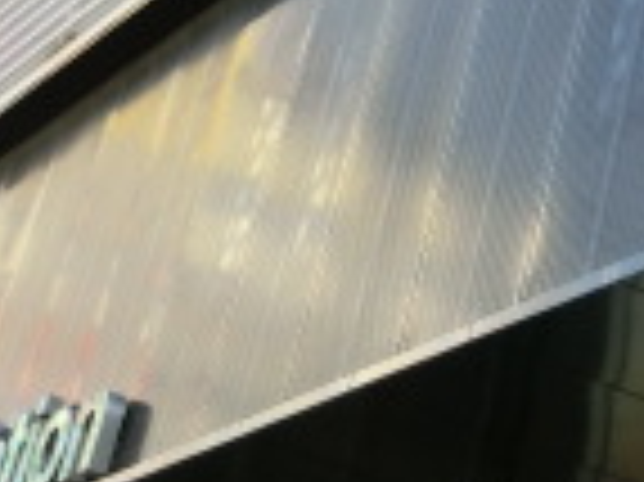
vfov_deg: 11.0
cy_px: -207
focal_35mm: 130
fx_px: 2417
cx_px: 887
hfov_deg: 14.4
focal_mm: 5.2
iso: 80
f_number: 3.7
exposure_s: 1/200
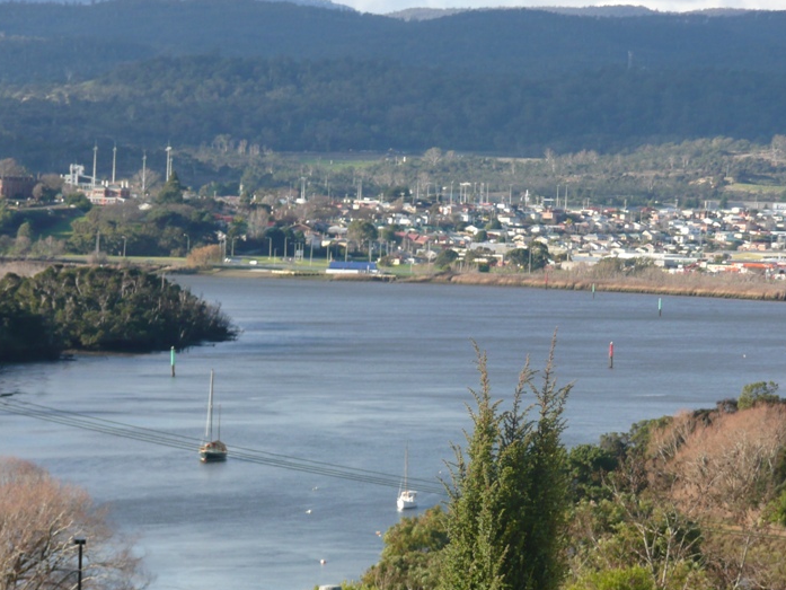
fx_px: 4428
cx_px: 421
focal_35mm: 195
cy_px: 318
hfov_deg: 10.1
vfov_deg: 7.6
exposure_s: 1/250
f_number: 4.8
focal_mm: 27.9
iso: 100
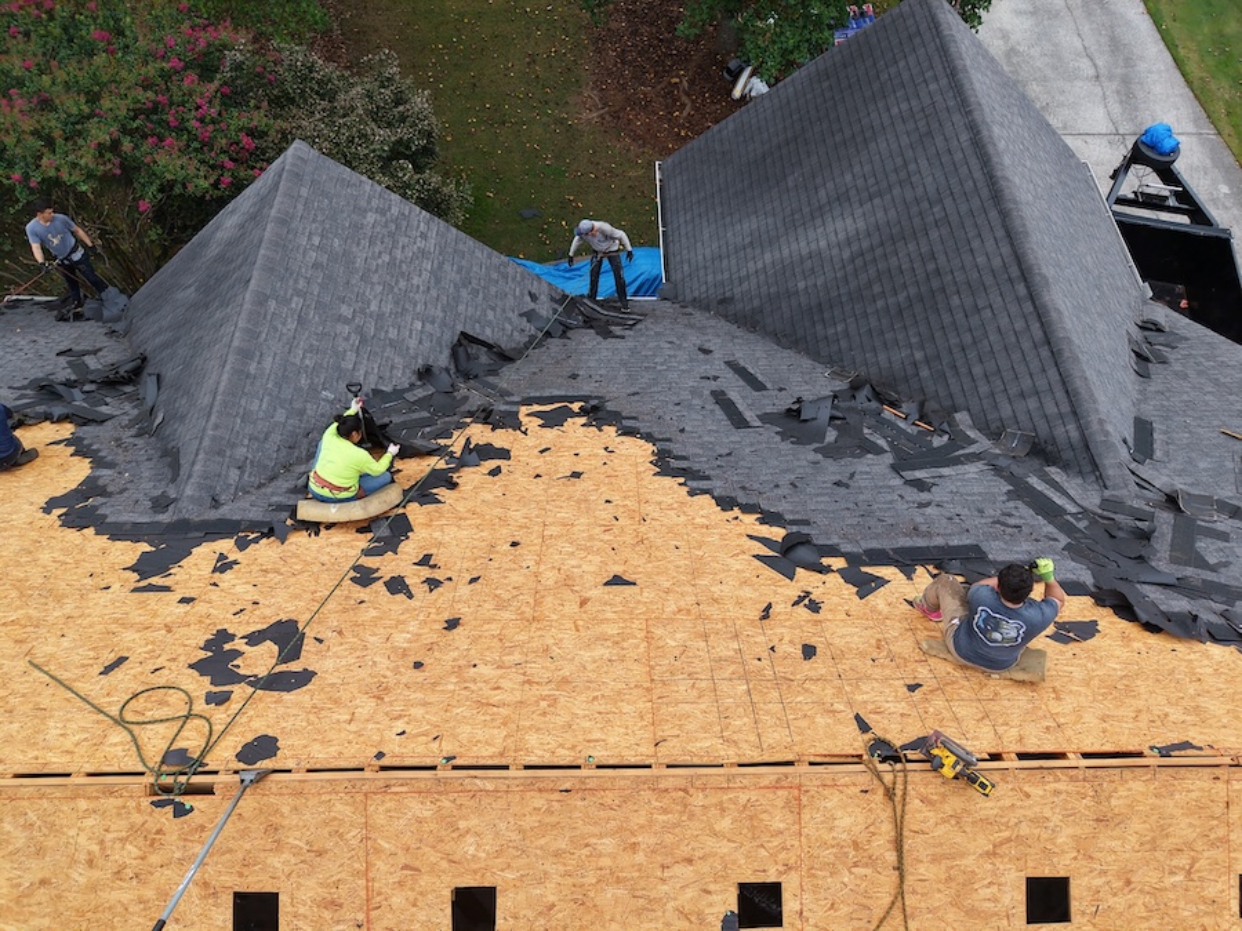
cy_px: 466
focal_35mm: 24
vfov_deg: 56.8
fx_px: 861
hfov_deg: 71.6
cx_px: 621
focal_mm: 8.67
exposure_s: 1/250
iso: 100
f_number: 1.8
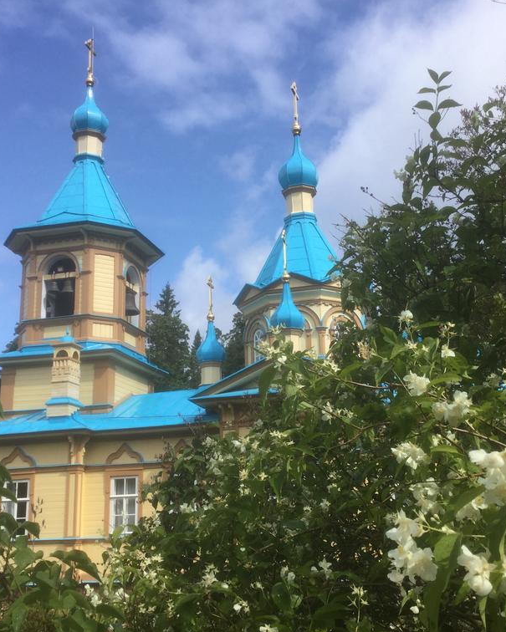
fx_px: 767
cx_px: 243
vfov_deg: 44.8
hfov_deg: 36.5
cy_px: 319
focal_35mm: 41
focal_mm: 3.3
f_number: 2.4
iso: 25
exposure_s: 1/994
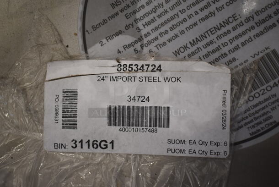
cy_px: 94
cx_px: 140
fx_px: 361
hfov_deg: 42.3
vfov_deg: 29.0
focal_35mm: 46
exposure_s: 1/125
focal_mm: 31
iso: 720
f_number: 4.2
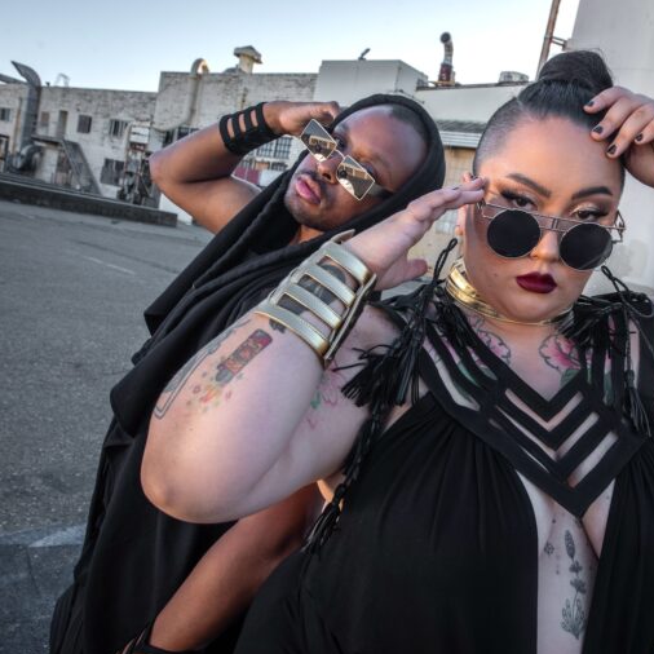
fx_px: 663
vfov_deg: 52.5
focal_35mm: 31
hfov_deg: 51.2
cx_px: 455
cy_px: 329
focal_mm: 24
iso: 400
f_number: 9
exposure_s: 1/250
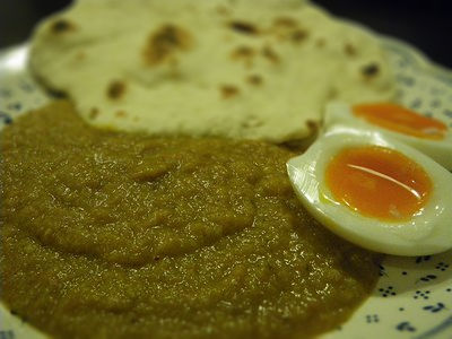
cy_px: 170
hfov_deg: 54.0
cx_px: 226
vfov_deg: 41.8
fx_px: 444
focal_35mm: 34
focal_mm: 6.1
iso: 800
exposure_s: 1/40
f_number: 3.8
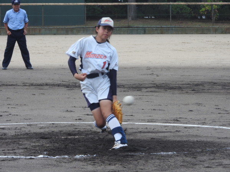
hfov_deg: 7.9
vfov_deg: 5.9
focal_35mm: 250
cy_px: 86
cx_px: 115
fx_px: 1661
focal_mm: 44.8
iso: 100
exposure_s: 1/250
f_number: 5.5
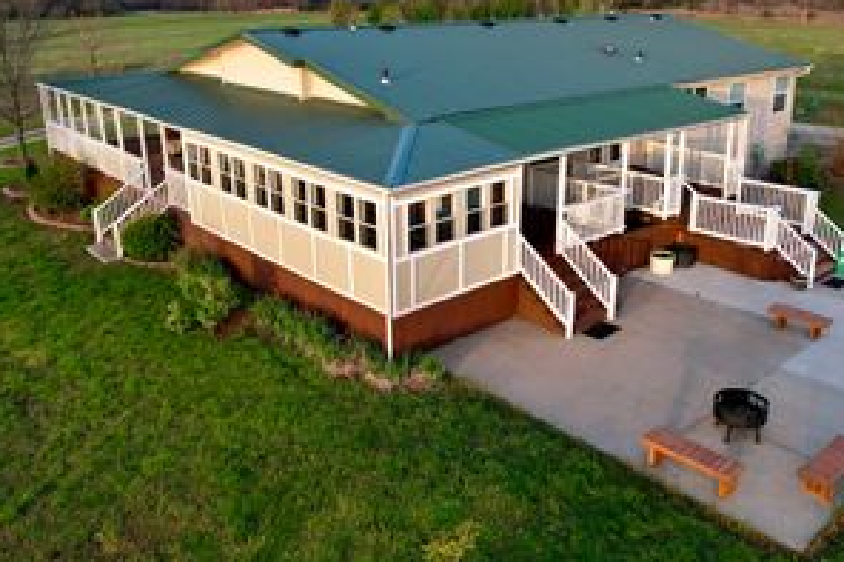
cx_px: 466
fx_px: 750
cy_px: 218
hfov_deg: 58.6
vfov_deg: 40.8
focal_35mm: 32
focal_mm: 8.38
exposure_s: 1/400
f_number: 2.8
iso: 110
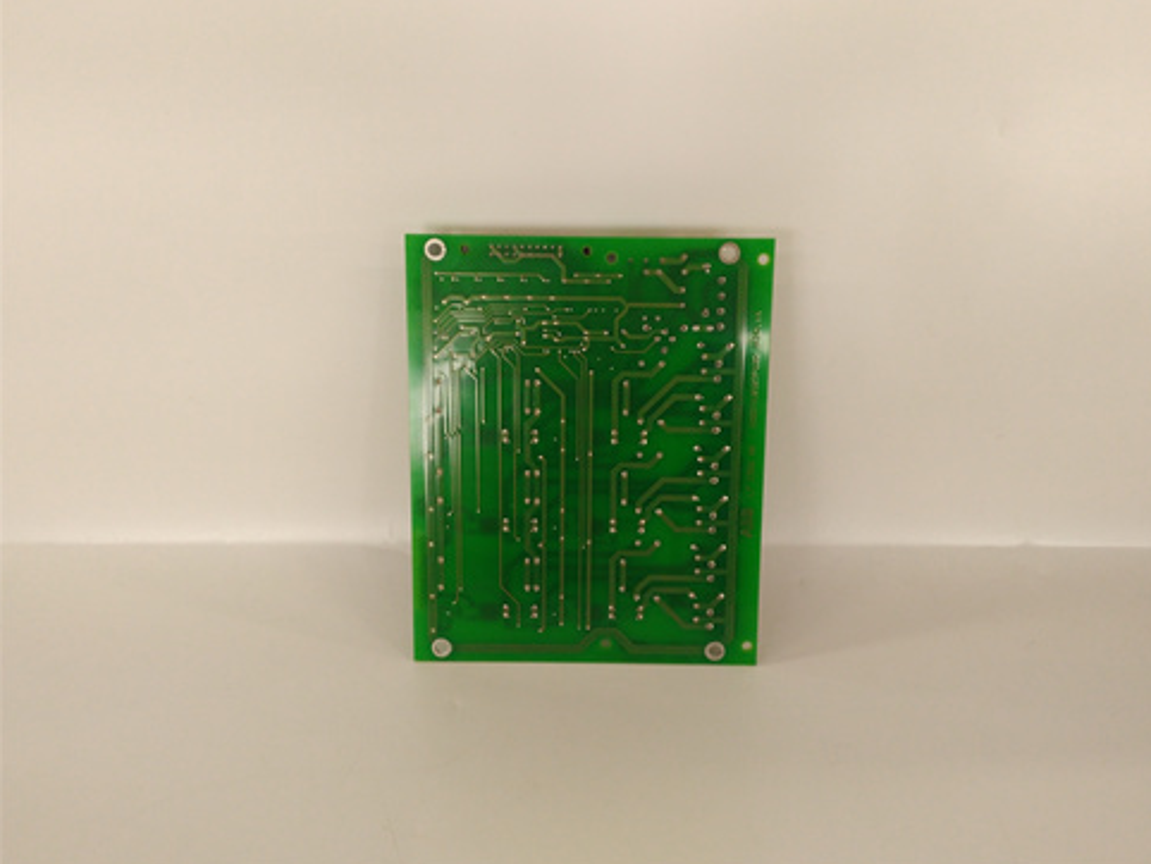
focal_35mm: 28
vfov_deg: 49.8
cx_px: 595
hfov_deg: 63.4
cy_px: 426
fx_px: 931
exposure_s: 1/33
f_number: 2
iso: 148
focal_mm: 3.79
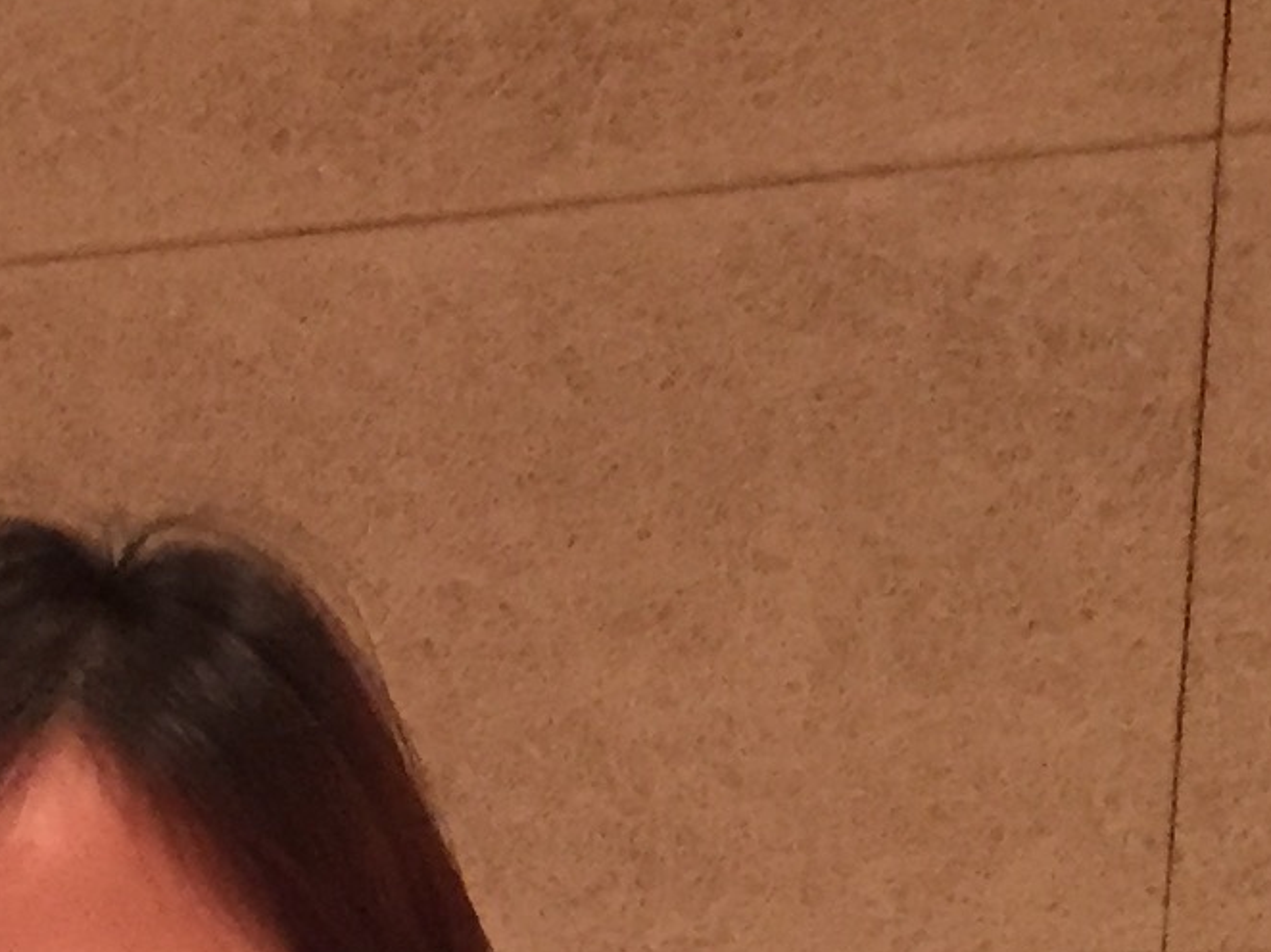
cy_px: 2067
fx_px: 5249
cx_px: -545
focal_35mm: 143
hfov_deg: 13.2
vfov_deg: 9.5
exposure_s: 1/15
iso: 250
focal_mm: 4.15
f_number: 2.2
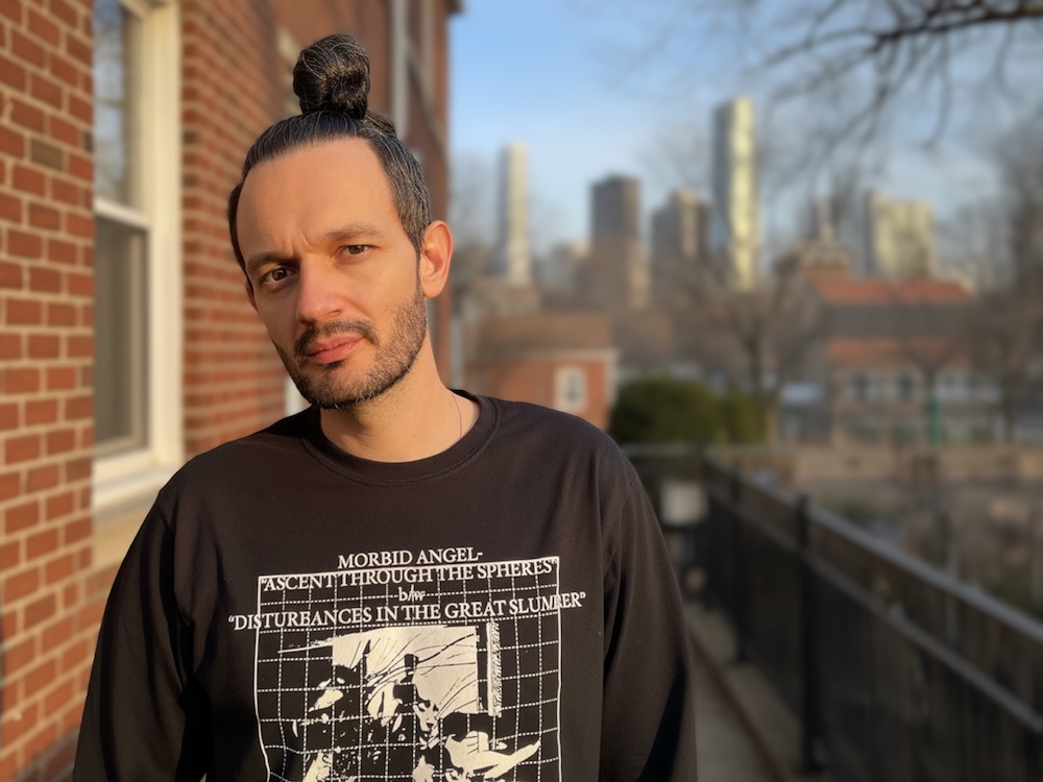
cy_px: 391
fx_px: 904
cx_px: 522
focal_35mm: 30
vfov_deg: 46.8
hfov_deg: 60.0
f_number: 2.2
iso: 32
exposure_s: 1/159
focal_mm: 2.71
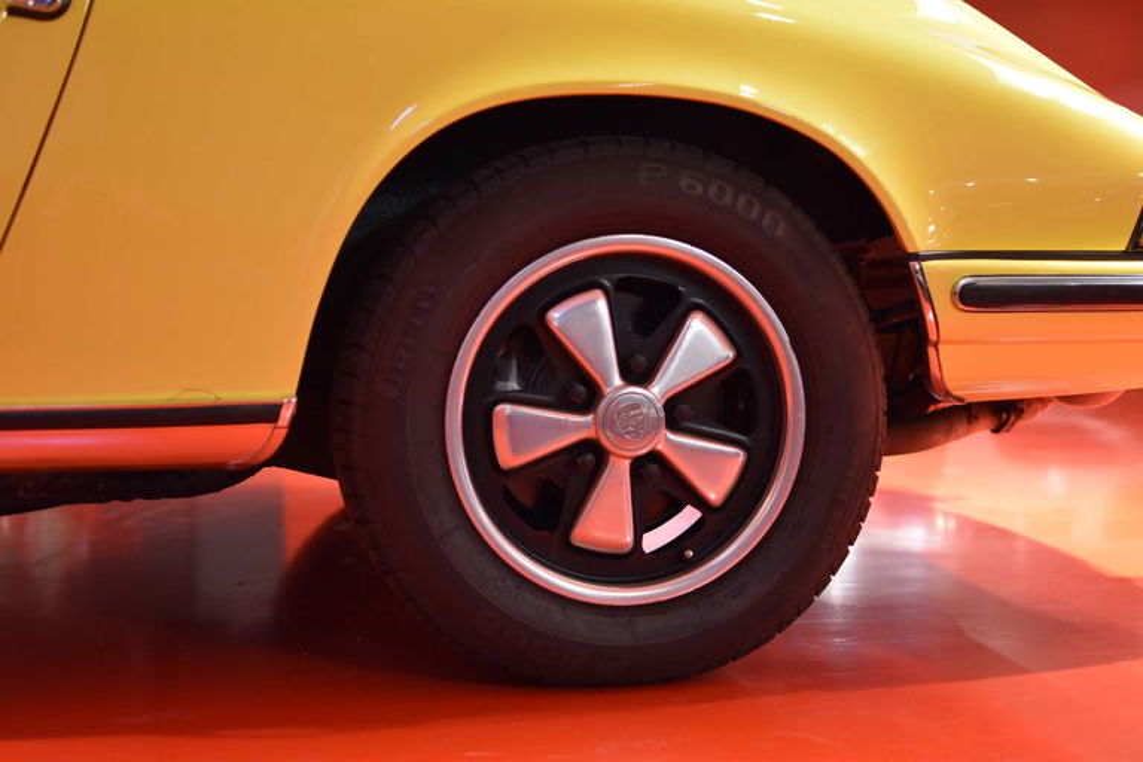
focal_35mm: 52
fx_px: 1667
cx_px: 572
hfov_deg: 37.9
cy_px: 381
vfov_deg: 25.8
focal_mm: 35
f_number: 1.8
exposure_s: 1/60
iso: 1000
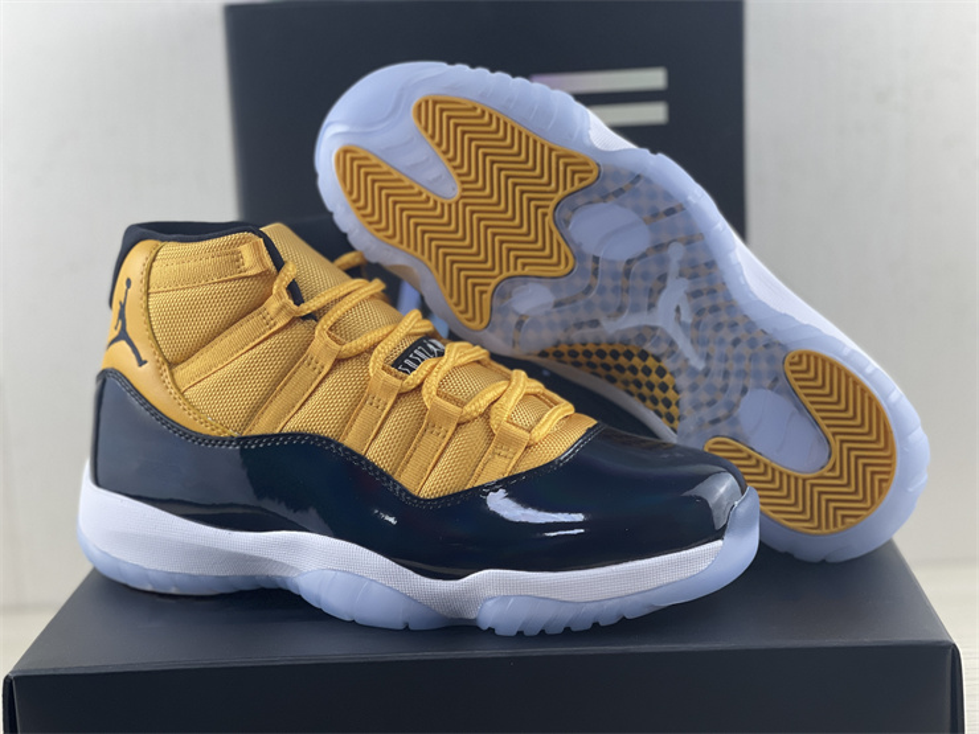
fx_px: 1810
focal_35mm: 64
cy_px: 367
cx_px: 490
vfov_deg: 22.9
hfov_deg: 30.3
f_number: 2.2
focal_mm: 7.5
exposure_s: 1/100
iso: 160
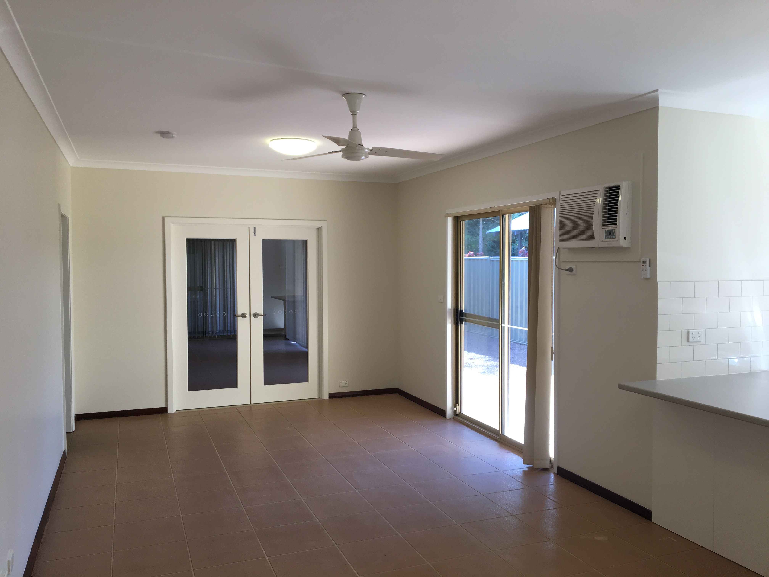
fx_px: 644
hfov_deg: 61.7
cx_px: 384
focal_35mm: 29
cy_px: 288
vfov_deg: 48.2
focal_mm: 4.15
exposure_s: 1/50
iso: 32
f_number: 2.2
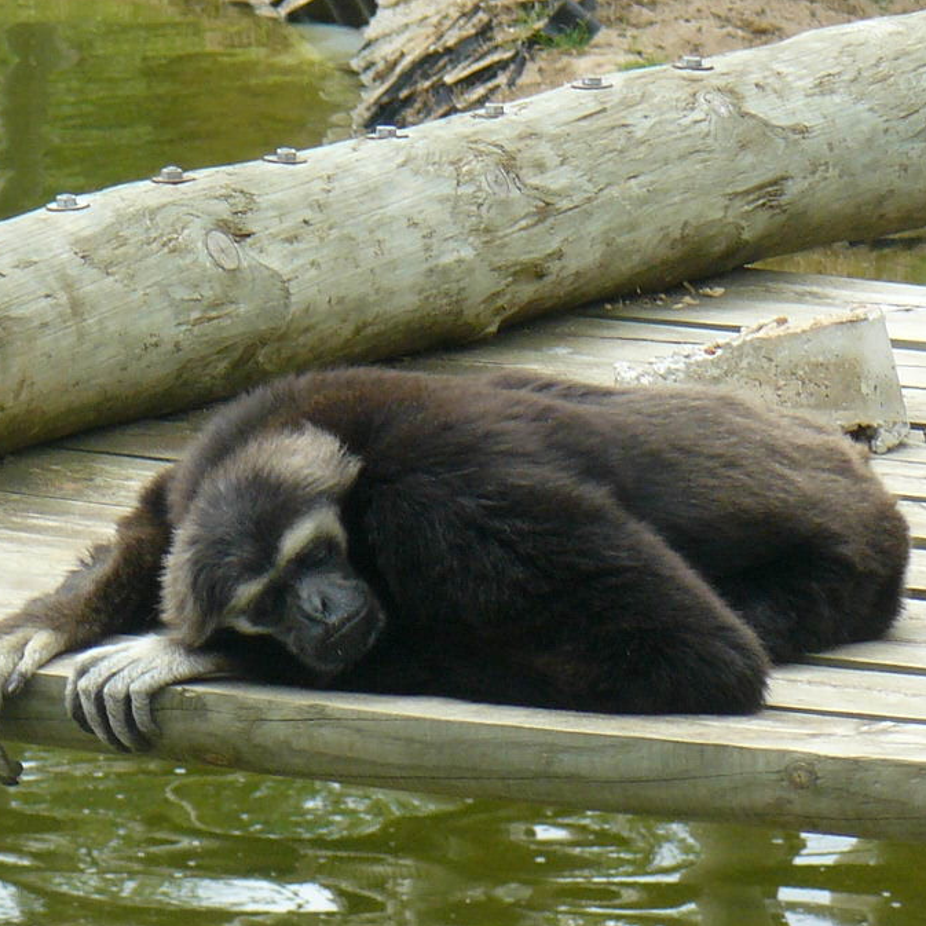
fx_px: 12015
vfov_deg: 4.4
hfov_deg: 4.4
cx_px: 446
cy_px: 523
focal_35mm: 397
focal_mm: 26.2
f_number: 5
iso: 100
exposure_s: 1/250
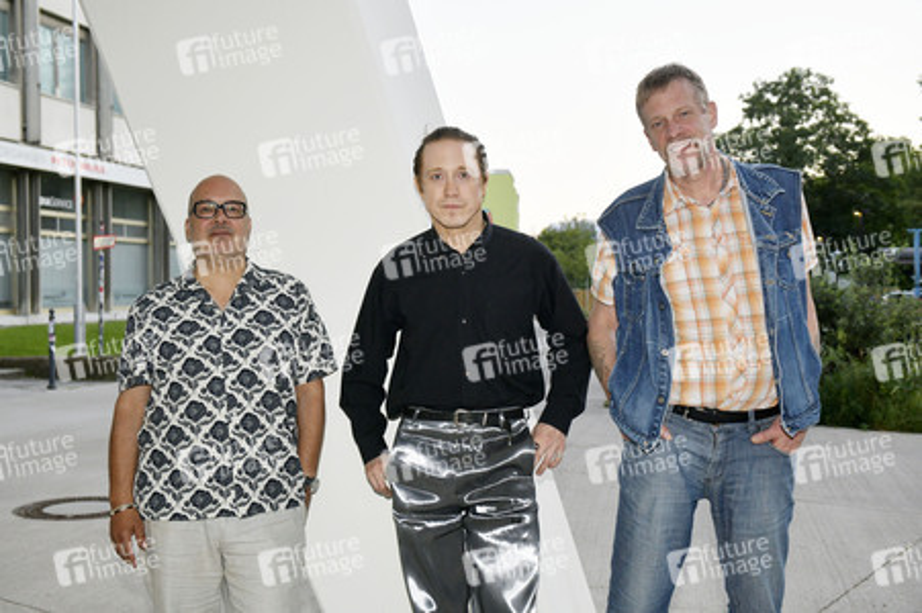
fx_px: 1152
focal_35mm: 45
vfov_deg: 29.8
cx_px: 461
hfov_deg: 43.6
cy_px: 306
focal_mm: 45
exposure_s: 1/200
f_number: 5.6
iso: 1250
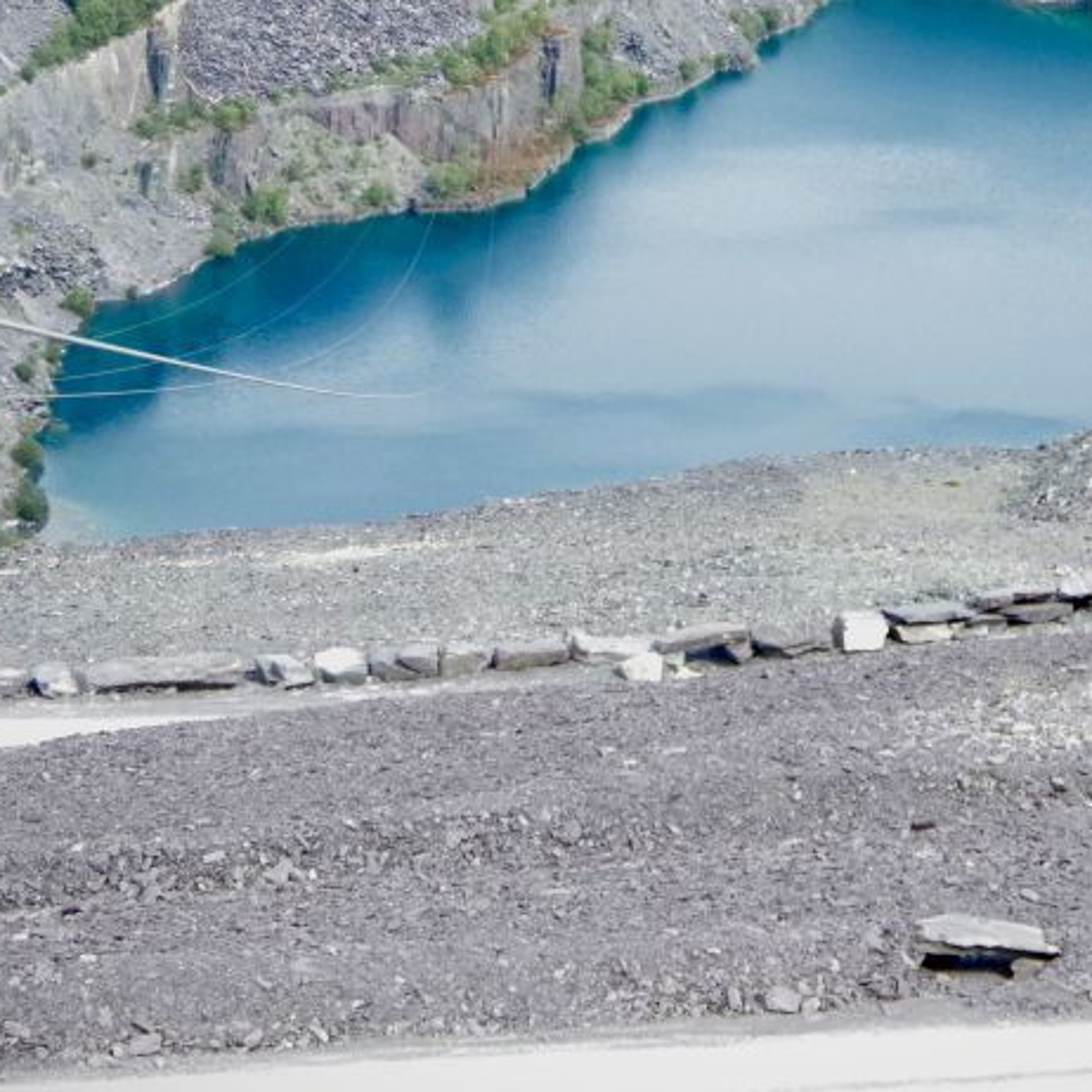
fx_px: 5675
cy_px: 187
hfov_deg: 11.0
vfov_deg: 10.9
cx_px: 780
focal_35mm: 159
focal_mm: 48
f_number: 4.5
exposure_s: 1/2000
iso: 1600
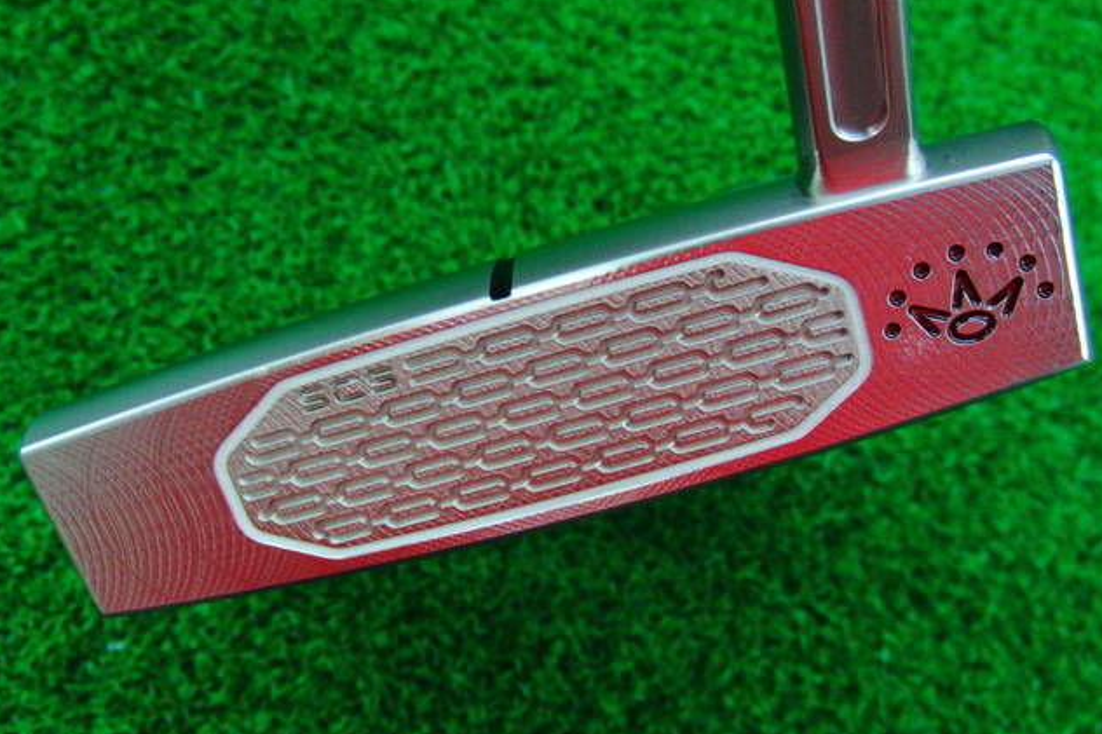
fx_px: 1193
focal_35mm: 39
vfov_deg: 34.2
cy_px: 356
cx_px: 551
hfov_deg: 49.6
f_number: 3.6
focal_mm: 6.42
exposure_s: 1/40
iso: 400
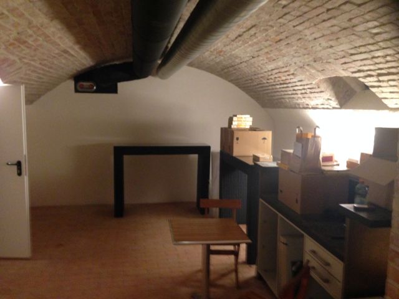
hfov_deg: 55.4
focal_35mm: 33
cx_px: 200
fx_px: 380
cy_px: 150
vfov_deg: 42.9
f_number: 2.4
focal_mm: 4.12
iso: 320
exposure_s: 1/20
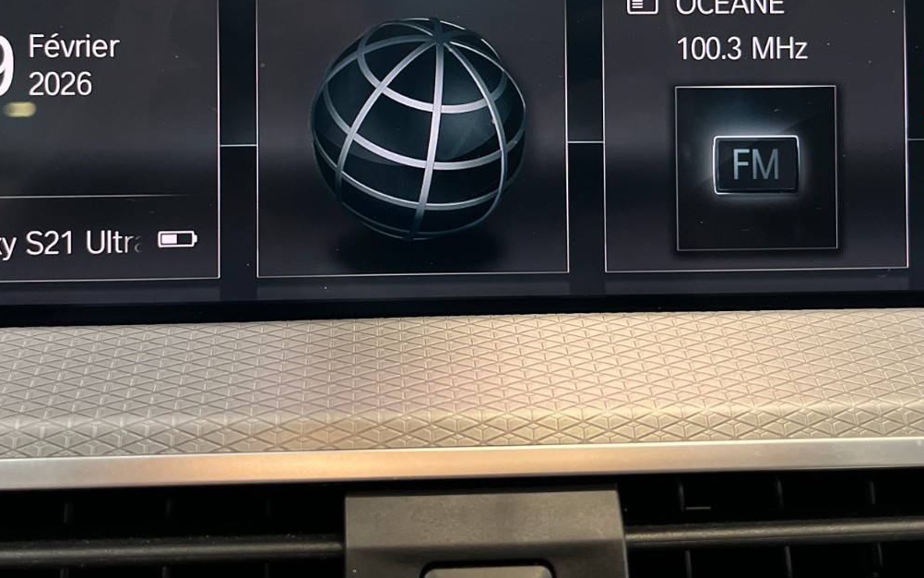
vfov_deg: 28.4
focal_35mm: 44
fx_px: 1108
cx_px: 415
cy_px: 90
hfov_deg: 45.2
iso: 640
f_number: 1.6
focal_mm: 5.1
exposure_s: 1/37
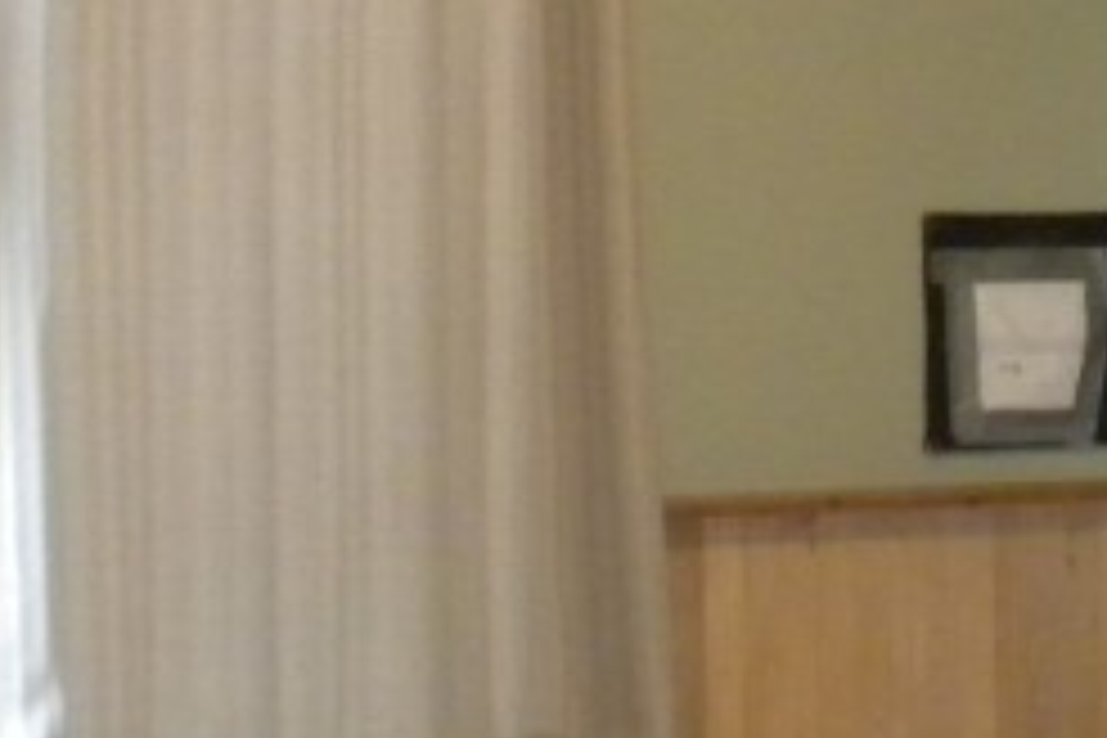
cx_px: 1206
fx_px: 4920
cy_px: 423
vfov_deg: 8.6
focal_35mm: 160
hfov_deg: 12.6
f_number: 3.5
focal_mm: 6.6
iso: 400
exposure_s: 1/30.2
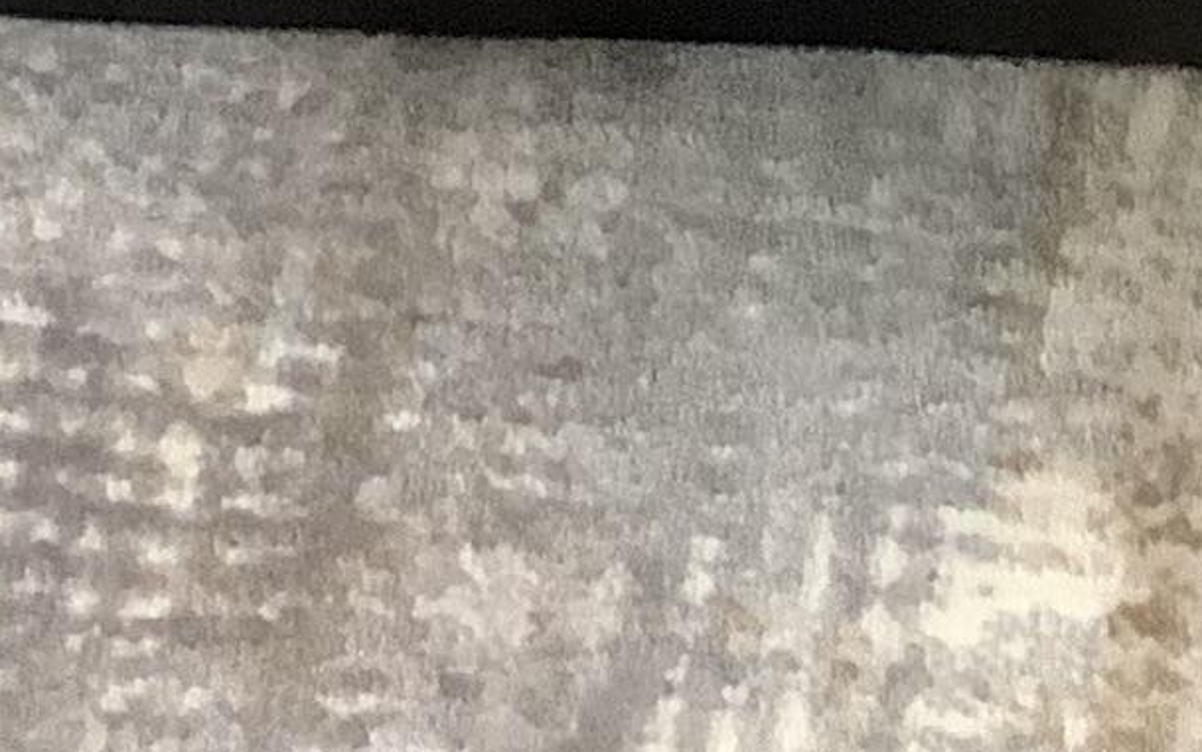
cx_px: 1088
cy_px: -1305
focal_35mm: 176
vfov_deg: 6.9
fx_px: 5767
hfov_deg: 11.8
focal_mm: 3.3
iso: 200
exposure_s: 1/50
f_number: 2.4
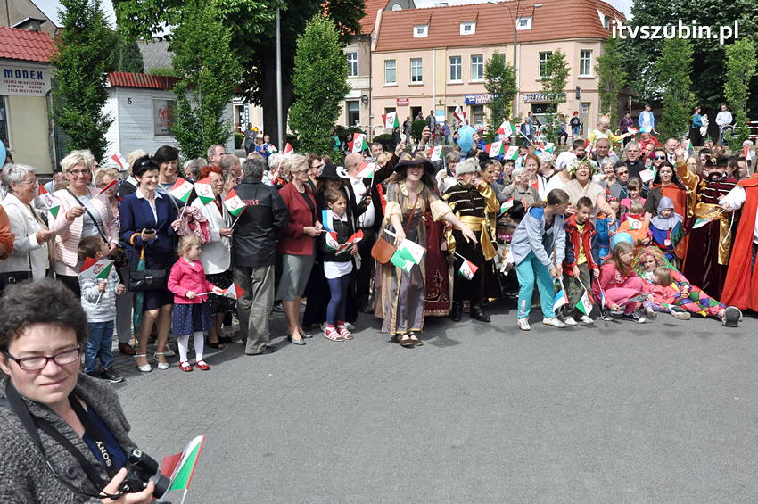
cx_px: 379
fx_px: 757
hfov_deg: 53.2
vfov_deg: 36.8
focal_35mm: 36
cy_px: 252
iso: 1250
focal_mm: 24
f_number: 13
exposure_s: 1/1000
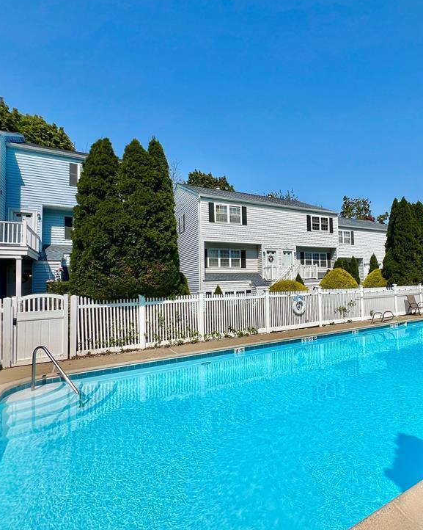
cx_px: 288
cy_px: 272
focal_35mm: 18
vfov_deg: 86.4
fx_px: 282
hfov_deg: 71.2
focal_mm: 1.57
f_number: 1.8
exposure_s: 1/4587
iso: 40
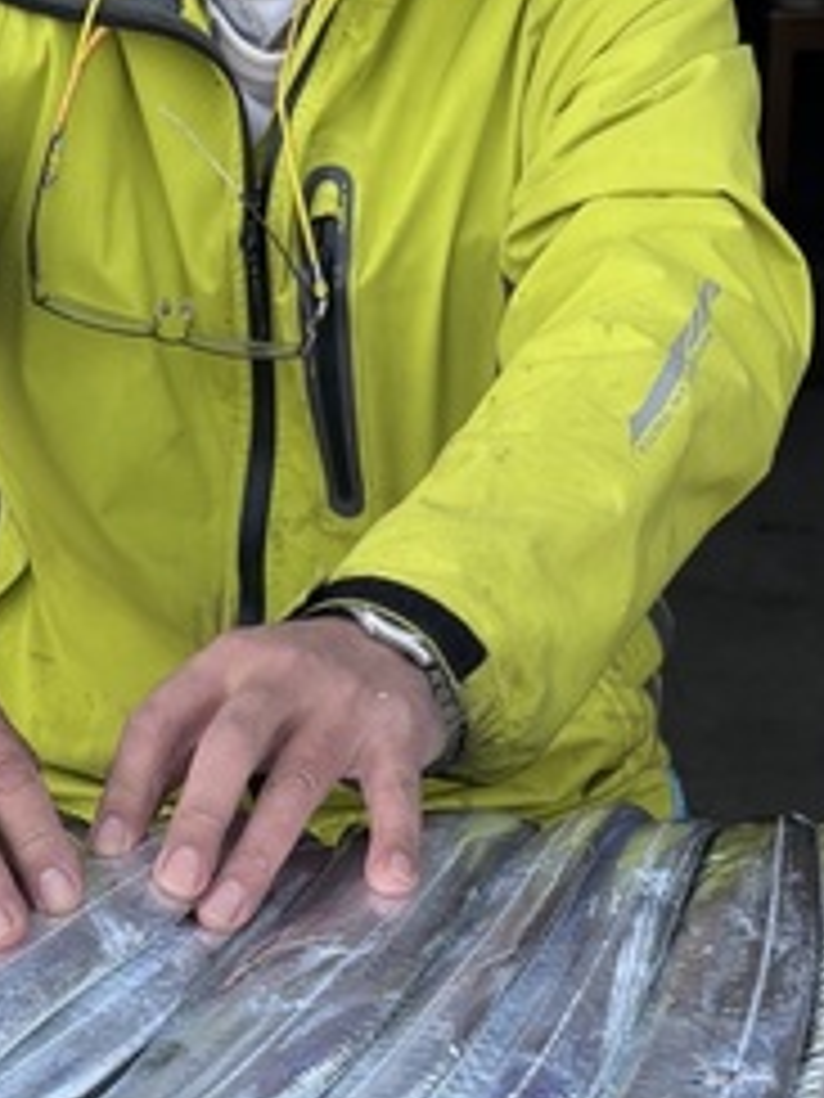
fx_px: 2888
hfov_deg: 16.0
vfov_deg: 21.2
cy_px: 918
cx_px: 41
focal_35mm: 91
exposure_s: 1/1263
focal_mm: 5.96
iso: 50
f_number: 1.6
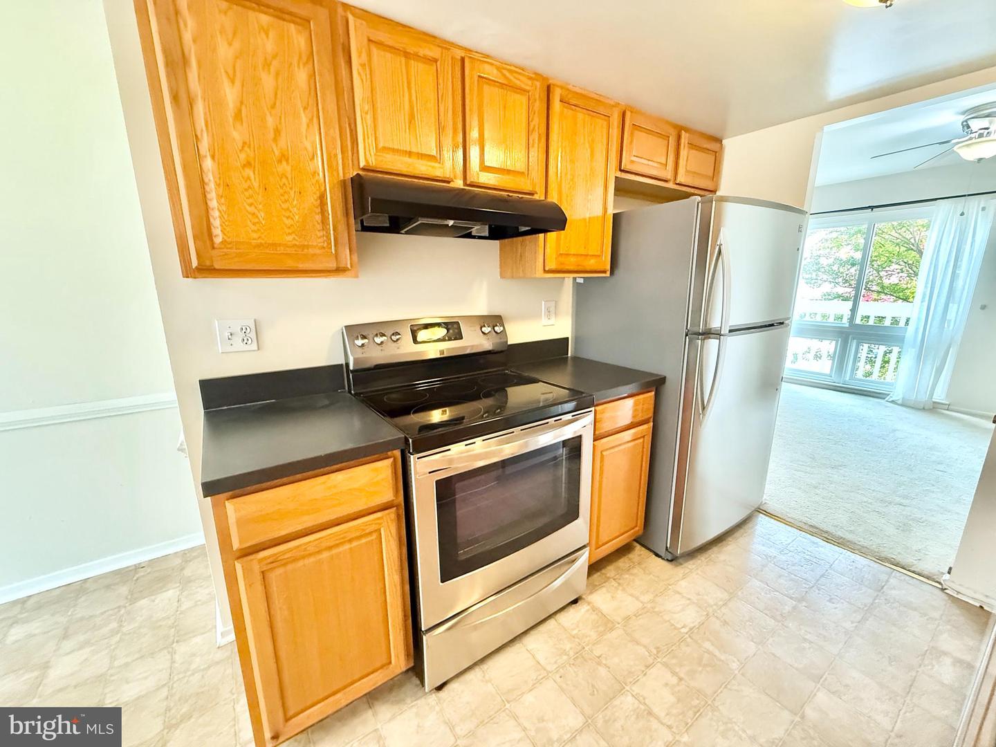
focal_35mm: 14
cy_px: 374
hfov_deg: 102.1
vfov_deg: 85.7
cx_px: 498
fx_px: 403
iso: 800
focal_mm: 2.22
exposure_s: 1/60
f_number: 2.2
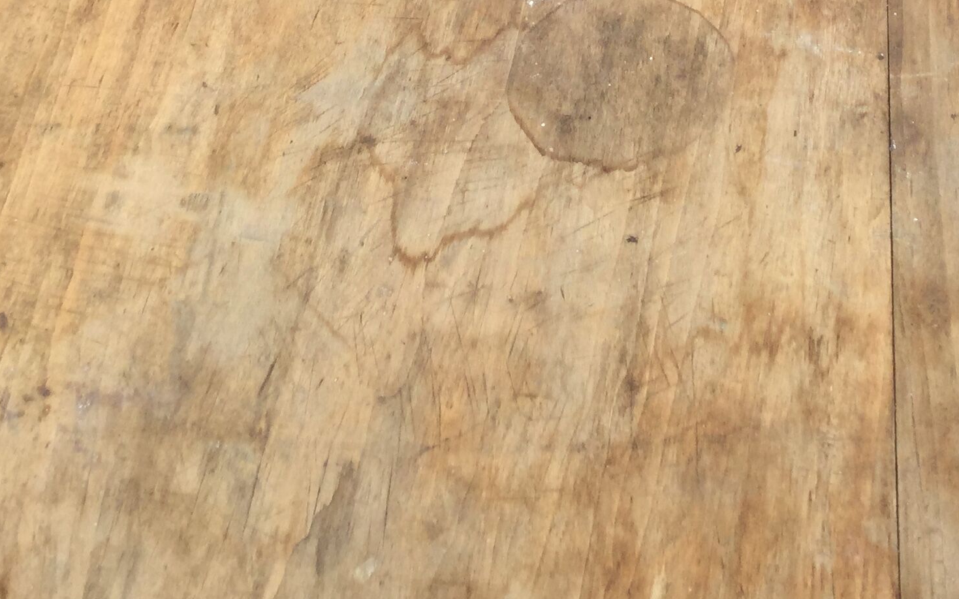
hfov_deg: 27.9
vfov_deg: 17.5
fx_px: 1908
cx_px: 687
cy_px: 14
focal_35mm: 73
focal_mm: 3.3
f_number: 2.4
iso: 25
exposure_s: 1/721
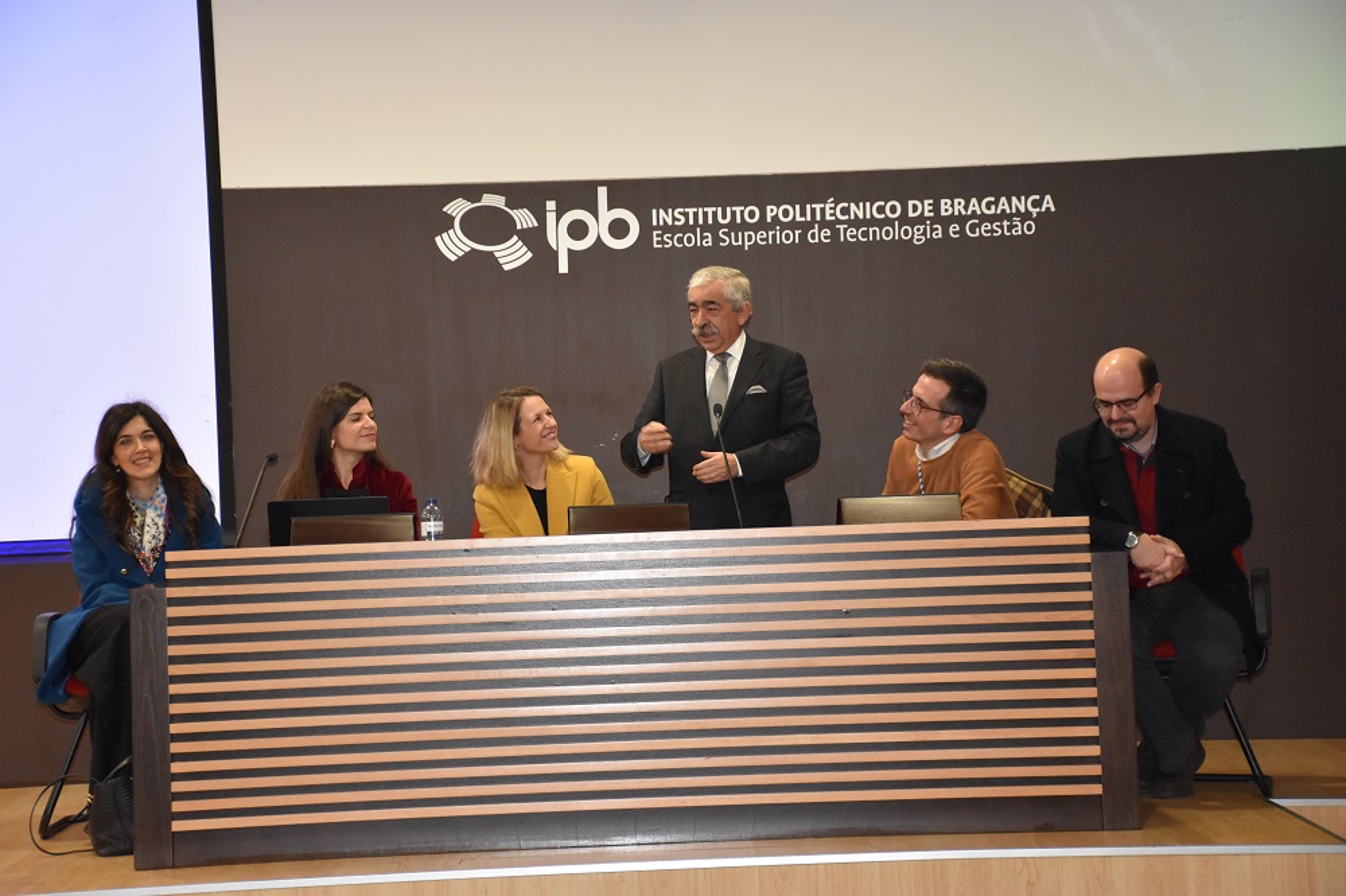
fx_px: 3476
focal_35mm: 93
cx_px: 673
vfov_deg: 14.7
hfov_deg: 21.9
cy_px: 448
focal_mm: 62
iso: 3200
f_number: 5
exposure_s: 1/60
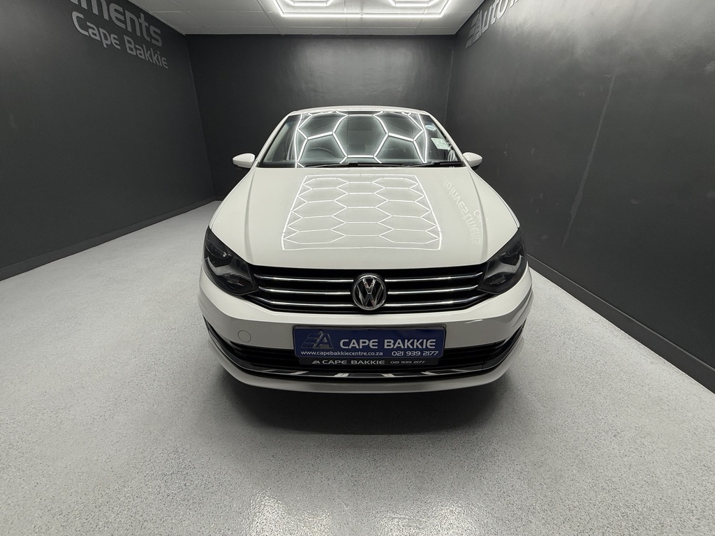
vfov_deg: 85.7
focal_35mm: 14
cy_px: 268
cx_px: 358
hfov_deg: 102.1
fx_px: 289
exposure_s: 1/100
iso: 64
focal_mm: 2.22
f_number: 2.2
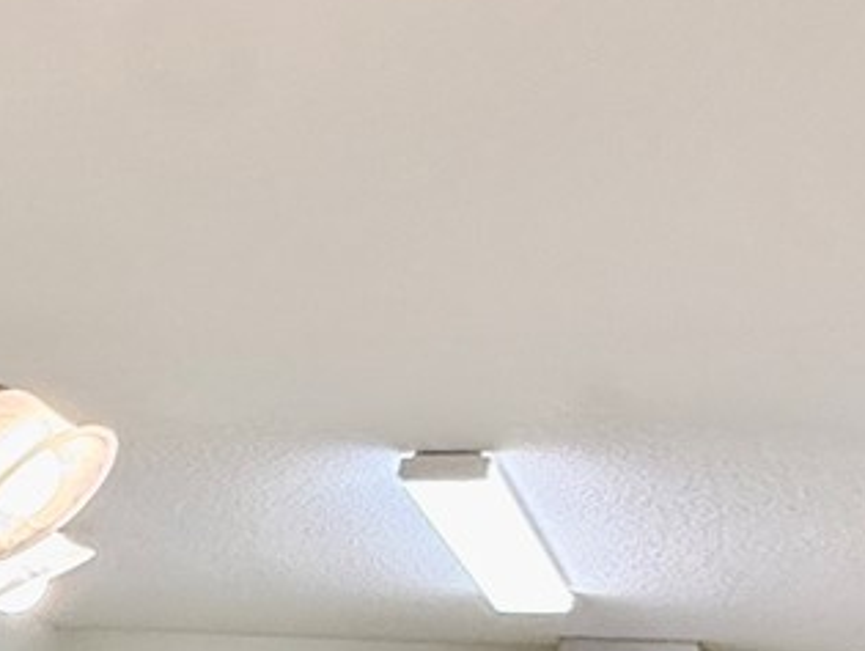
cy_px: 1211
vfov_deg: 16.8
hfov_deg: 23.5
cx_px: -319
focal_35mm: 71
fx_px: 1776
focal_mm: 2.22
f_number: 2.2
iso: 125
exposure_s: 1/120
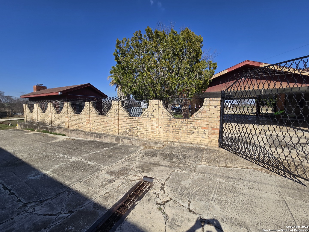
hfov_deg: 106.2
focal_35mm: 13
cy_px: 116
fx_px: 116
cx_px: 154
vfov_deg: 89.9
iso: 50
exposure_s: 1/2897
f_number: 2.2
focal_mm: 2.2
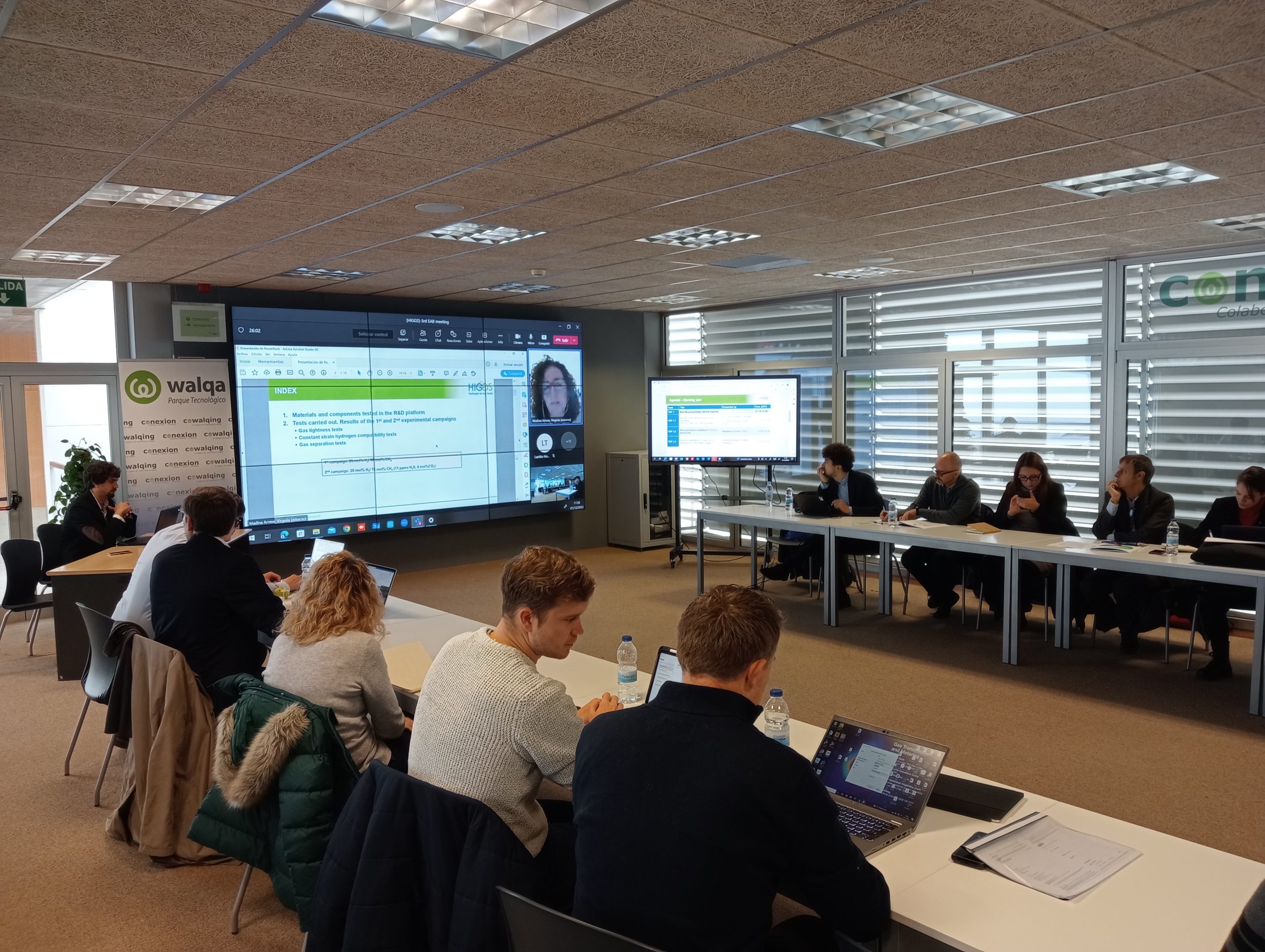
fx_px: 1025
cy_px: 476
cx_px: 632
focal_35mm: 28
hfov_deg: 63.4
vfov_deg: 49.9
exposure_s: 1/33.3
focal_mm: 4.04
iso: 281
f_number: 1.8
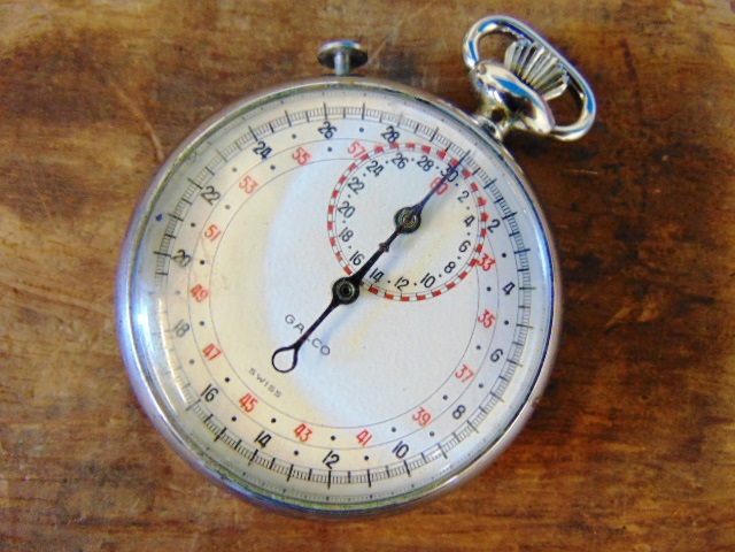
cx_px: 368
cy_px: 276
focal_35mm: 25
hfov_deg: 69.4
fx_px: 531
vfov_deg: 54.9
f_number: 3
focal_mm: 4.5
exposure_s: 1/25
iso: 400
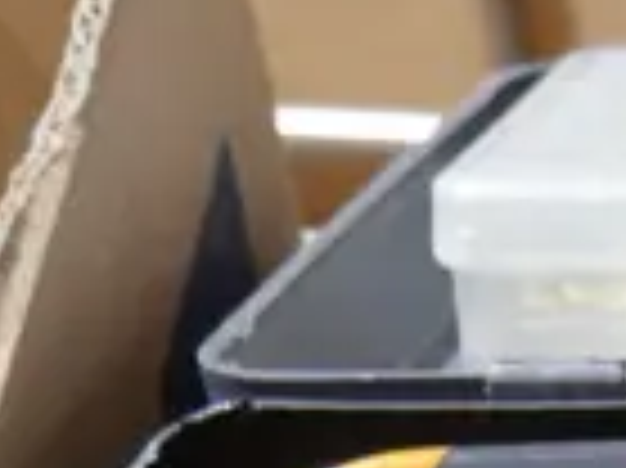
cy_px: 1289
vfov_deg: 5.9
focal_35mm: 236
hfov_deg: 7.6
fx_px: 4264
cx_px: 1666
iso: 800
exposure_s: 1/60
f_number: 3.6
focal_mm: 16
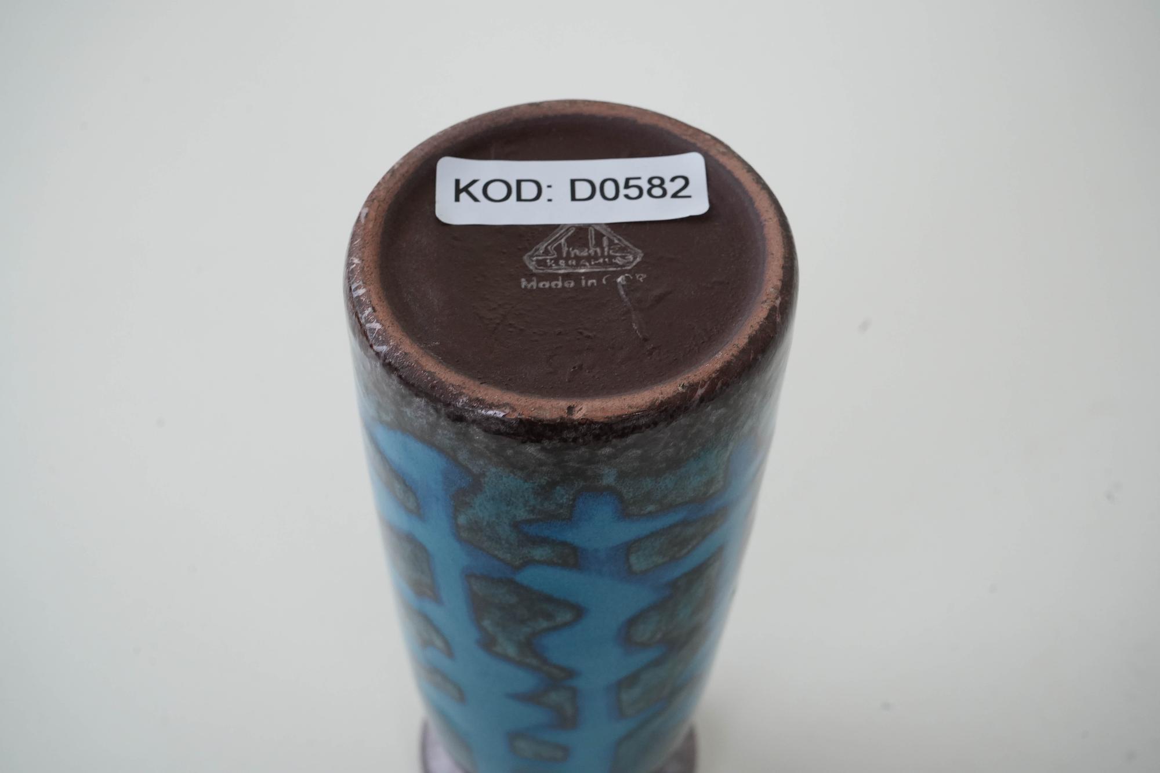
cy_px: 386
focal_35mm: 52
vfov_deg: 26.0
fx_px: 1675
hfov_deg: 38.2
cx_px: 580
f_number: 10
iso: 2500
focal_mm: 52
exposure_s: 1/80
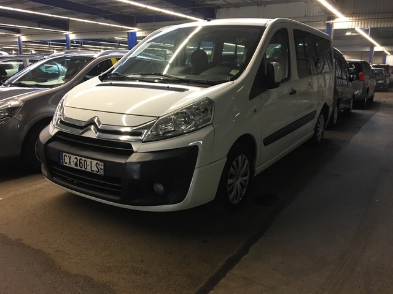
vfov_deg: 48.2
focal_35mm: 29
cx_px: 196
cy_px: 147
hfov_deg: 61.7
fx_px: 329
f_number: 2.2
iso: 250
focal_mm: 4.15
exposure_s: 1/33
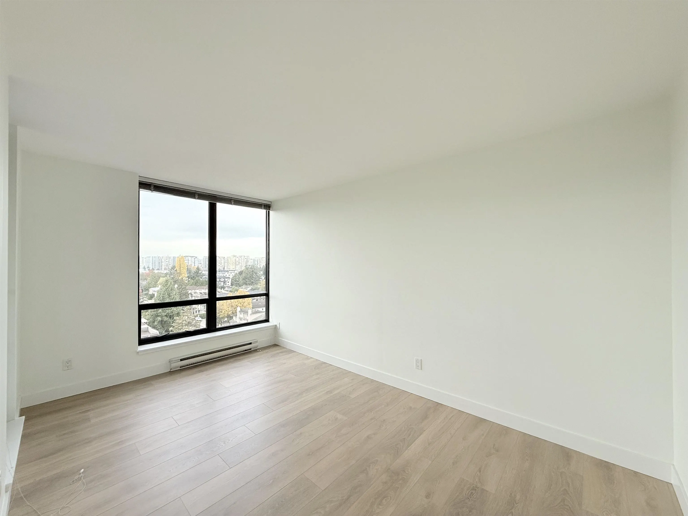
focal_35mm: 14
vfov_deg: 85.7
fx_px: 278
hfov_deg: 102.1
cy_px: 258
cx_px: 344
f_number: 2.2
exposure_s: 1/245
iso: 64
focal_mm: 2.22
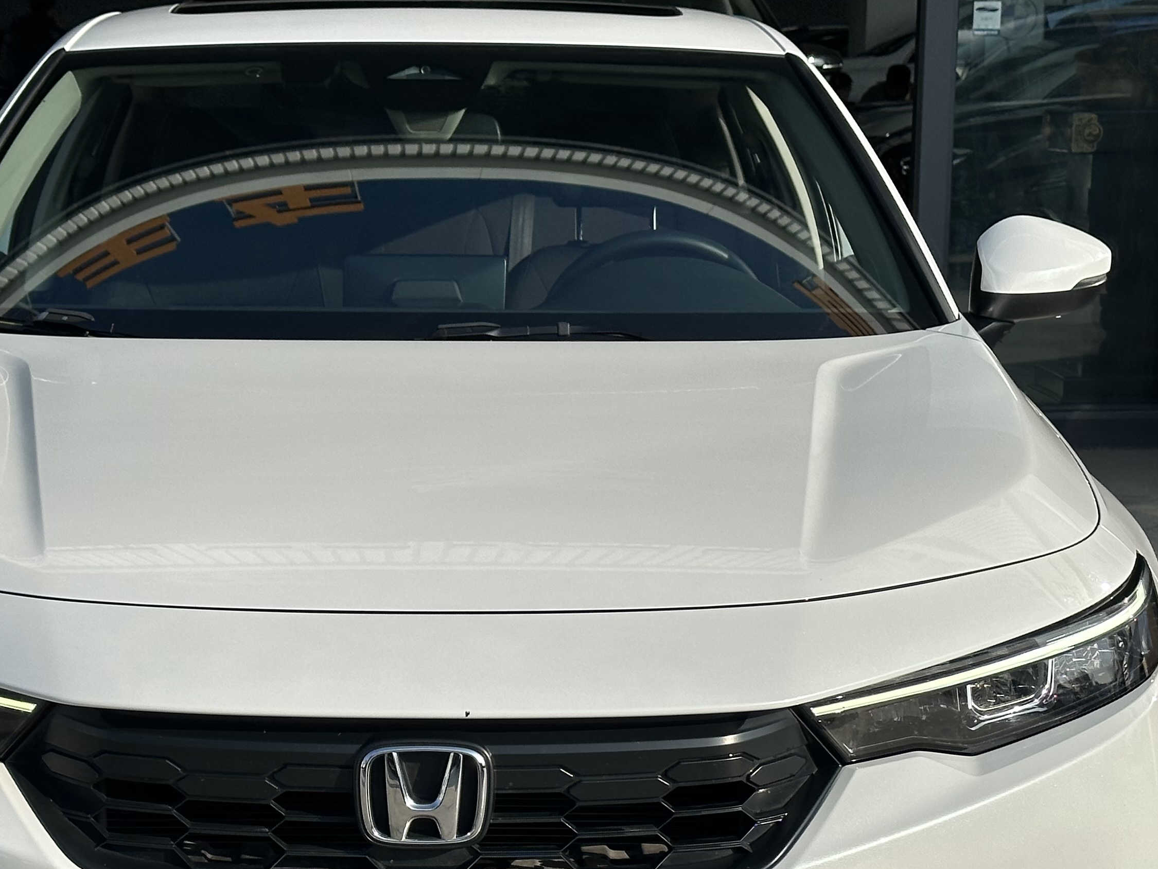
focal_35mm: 86
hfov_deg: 22.7
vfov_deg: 17.1
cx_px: 432
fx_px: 2877
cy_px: 583
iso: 64
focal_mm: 6.86
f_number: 1.78
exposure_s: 1/5556
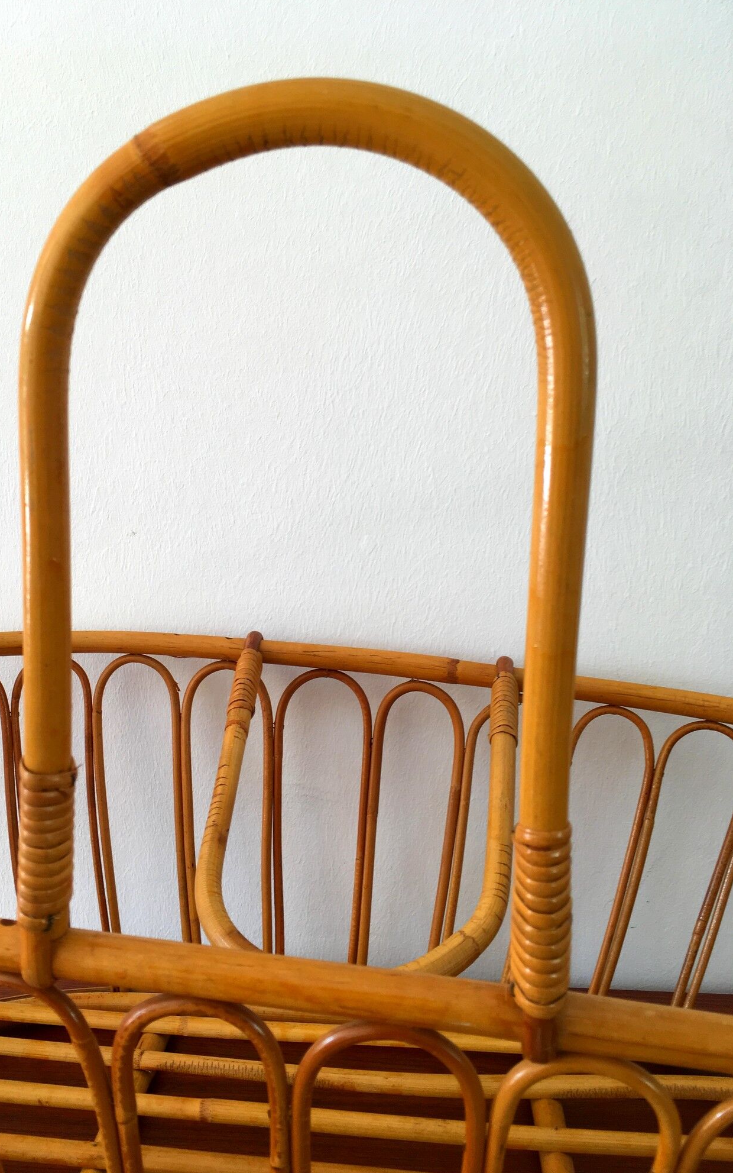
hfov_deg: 40.4
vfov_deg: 61.2
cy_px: 585
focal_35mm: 31
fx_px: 990
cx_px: 294
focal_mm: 4.15
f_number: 2.2
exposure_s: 1/50
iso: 25
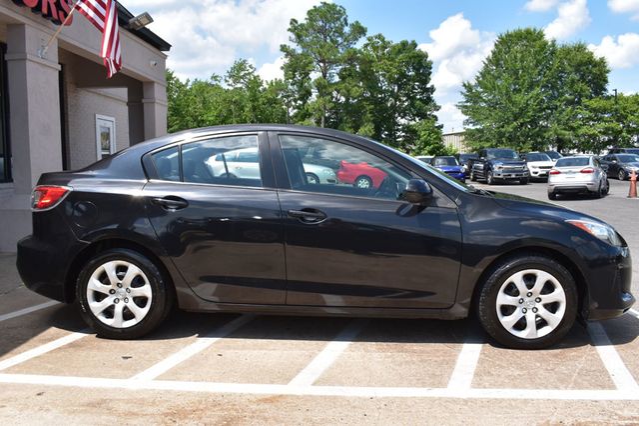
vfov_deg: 43.6
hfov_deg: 62.0
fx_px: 532
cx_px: 320
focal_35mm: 30
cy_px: 213
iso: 400
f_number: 11
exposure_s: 1/400
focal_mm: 20
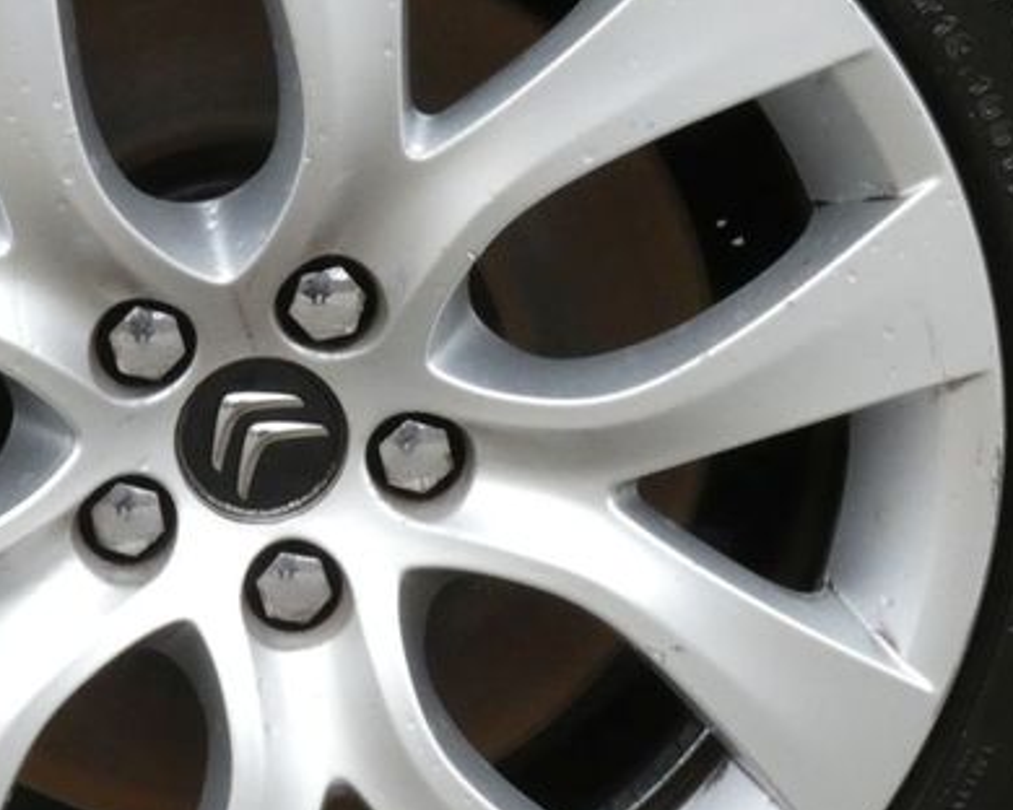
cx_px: 114
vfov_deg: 12.1
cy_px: 408
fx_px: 3838
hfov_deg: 14.9
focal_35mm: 128
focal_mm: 9
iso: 640
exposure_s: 1/80
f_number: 5.6
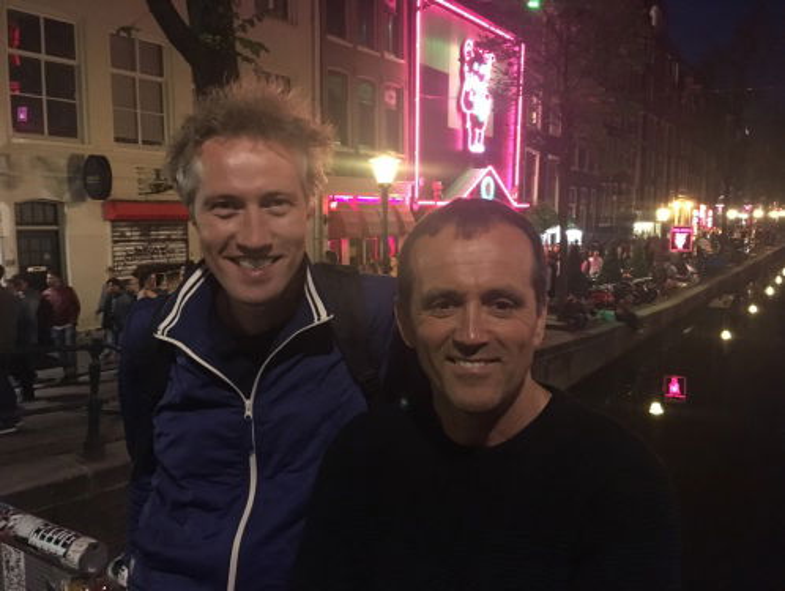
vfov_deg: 48.3
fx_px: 659
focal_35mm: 29
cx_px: 392
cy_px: 296
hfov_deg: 61.6
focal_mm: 4.15
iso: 1000
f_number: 2.2
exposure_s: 1/17
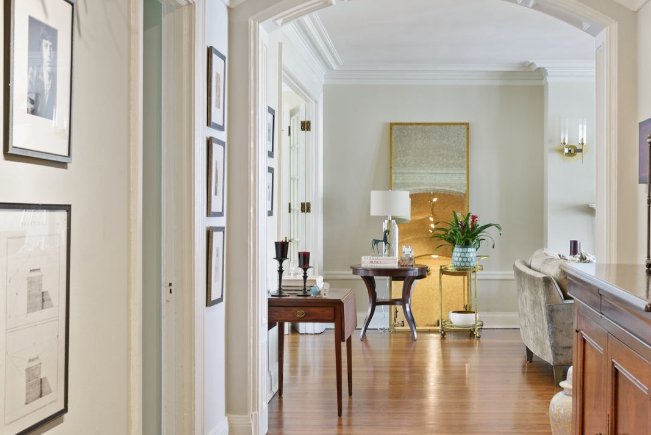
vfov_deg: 25.5
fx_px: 959
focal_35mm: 53
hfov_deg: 37.1
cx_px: 433
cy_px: 242
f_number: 8
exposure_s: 1.3
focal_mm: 35
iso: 400
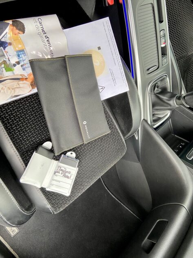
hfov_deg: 53.1
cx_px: 96
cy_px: 129
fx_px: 193
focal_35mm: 26
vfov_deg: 67.3
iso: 125
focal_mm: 4.25
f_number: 1.8
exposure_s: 1/62
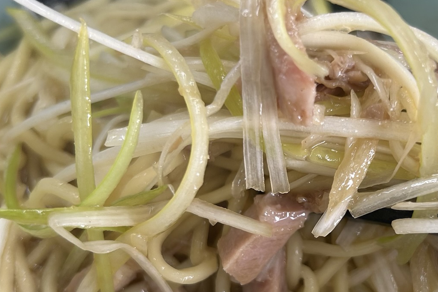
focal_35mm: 53
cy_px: 176
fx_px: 645
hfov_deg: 36.8
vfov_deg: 25.5
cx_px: 321
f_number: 1.5
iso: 40
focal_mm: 5.7
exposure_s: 1/100
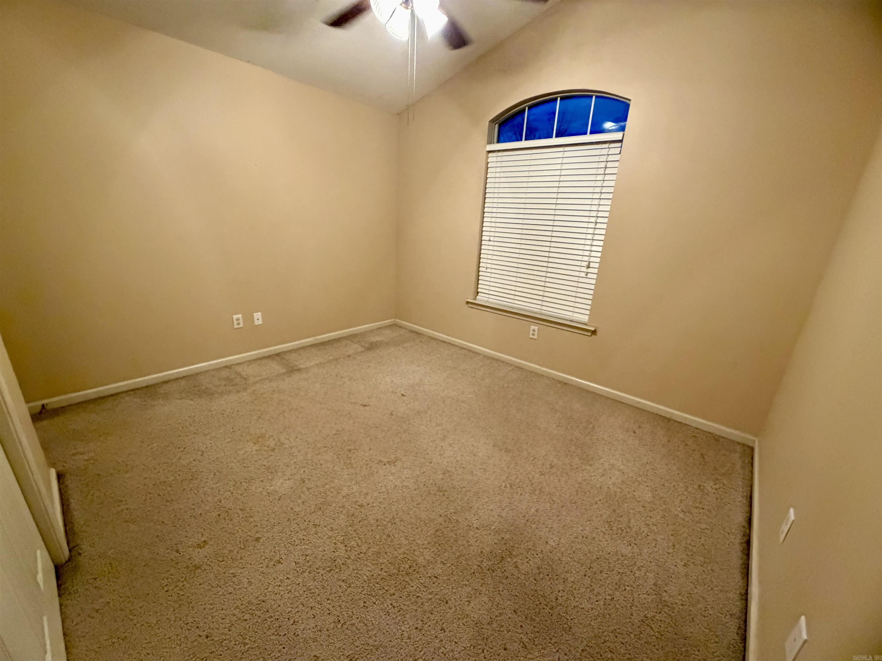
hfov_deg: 102.1
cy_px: 330
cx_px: 441
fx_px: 357
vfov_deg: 85.7
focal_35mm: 14
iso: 800
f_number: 2.2
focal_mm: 2.22
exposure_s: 1/60
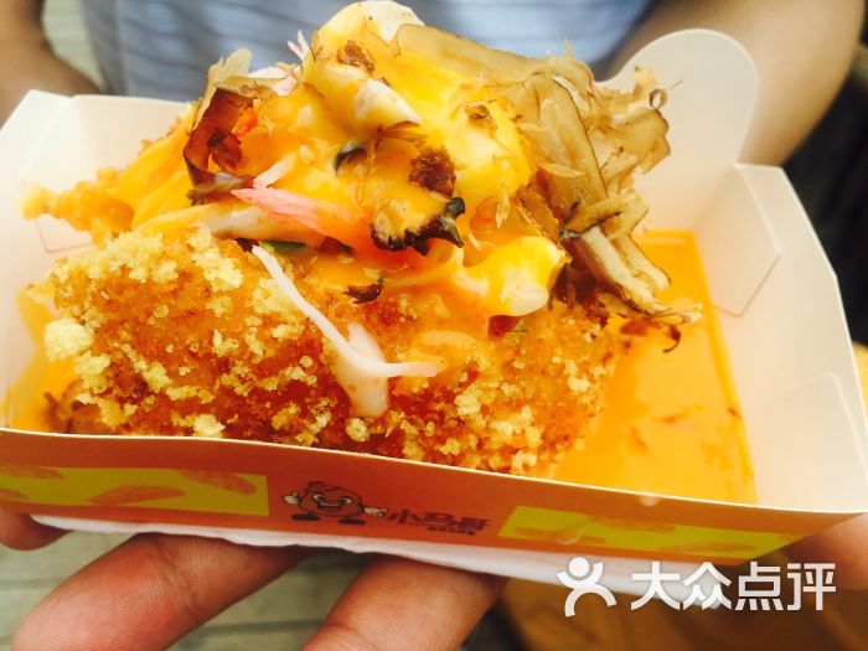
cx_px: 434
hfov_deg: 61.7
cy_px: 326
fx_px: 727
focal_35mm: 29
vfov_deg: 48.2
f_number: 2.2
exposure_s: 1/215
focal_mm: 4.15
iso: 25
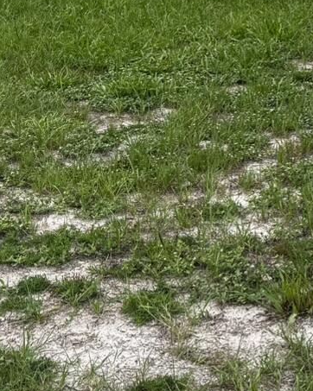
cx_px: 482
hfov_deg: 13.6
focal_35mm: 106
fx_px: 1228
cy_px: -178
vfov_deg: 16.6
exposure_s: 1/802
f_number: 1.78
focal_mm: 6.76
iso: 80
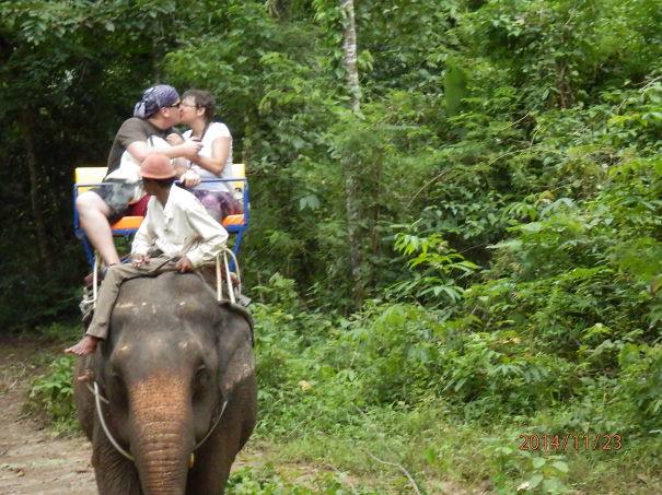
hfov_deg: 14.1
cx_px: 331
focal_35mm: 140
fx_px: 2676
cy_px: 248
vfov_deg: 10.6
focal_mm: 25.1
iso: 1600
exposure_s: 1/500
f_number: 5.4
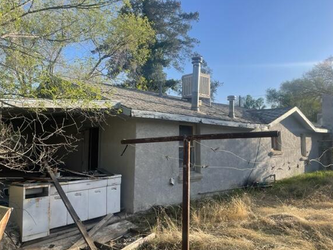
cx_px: 164
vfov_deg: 48.2
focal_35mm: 29
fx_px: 279
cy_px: 124
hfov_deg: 61.7
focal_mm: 4.2
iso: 32
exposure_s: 1/1453
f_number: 1.6
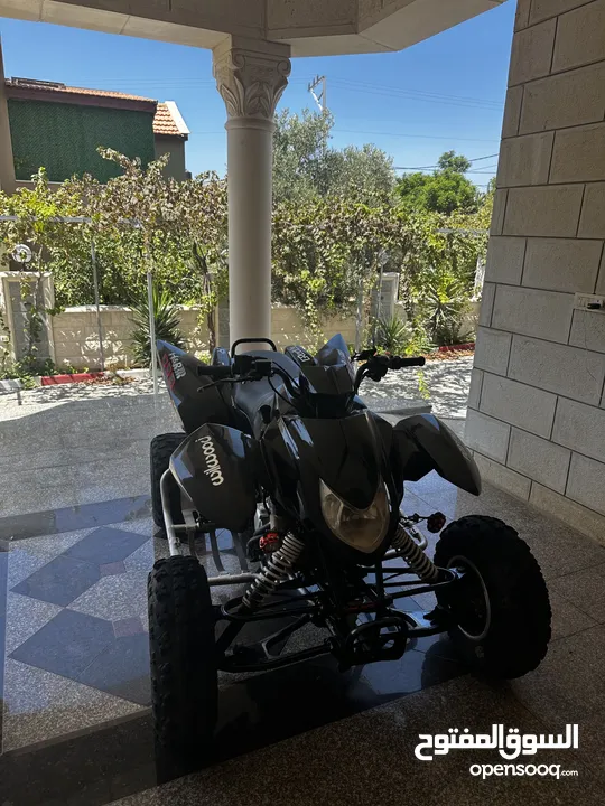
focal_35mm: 24
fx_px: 559
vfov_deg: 71.6
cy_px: 403
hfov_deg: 56.8
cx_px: 302
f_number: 1.78
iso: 80
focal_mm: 6.86
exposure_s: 1/1227
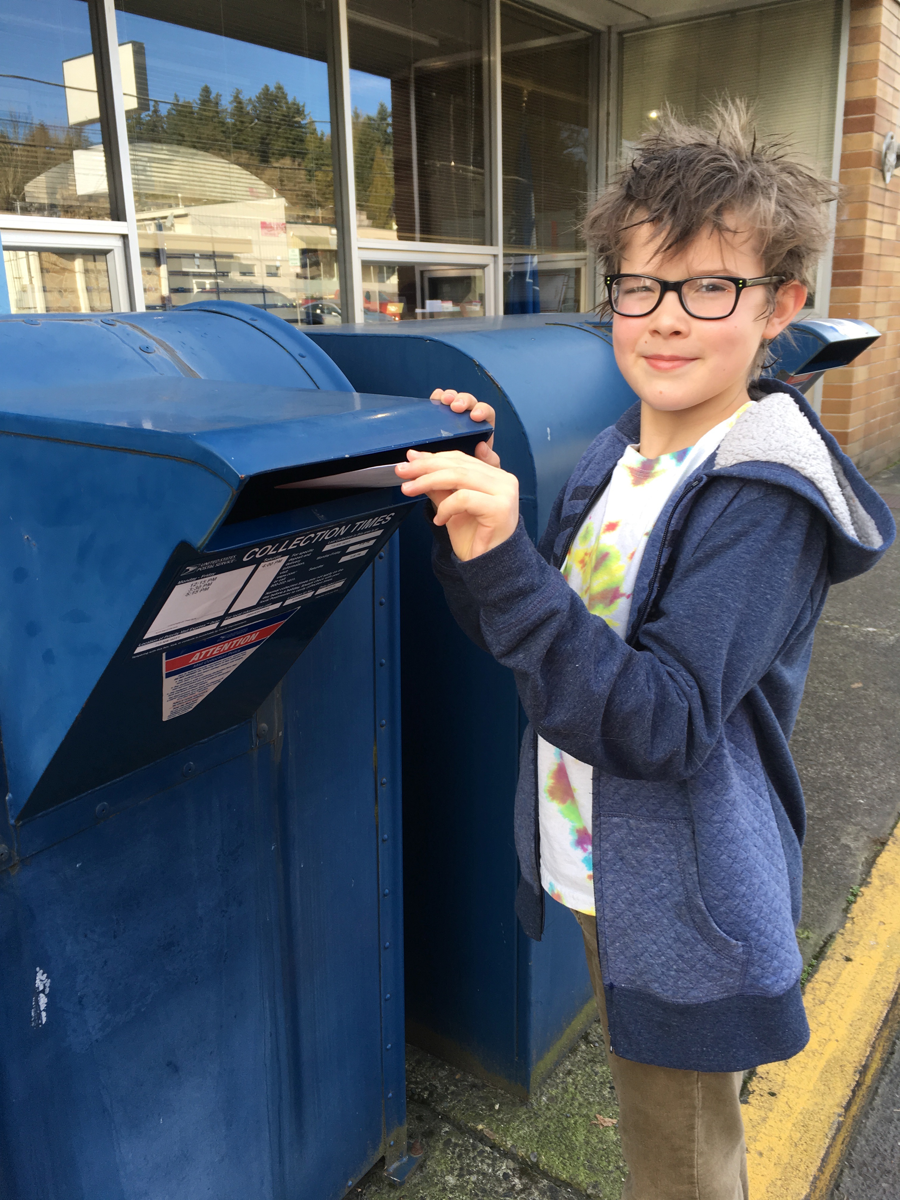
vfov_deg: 61.7
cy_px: 600
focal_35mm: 29
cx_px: 450
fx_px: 1005
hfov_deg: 48.2
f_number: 2.2
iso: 25
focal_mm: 4.15
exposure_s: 1/120
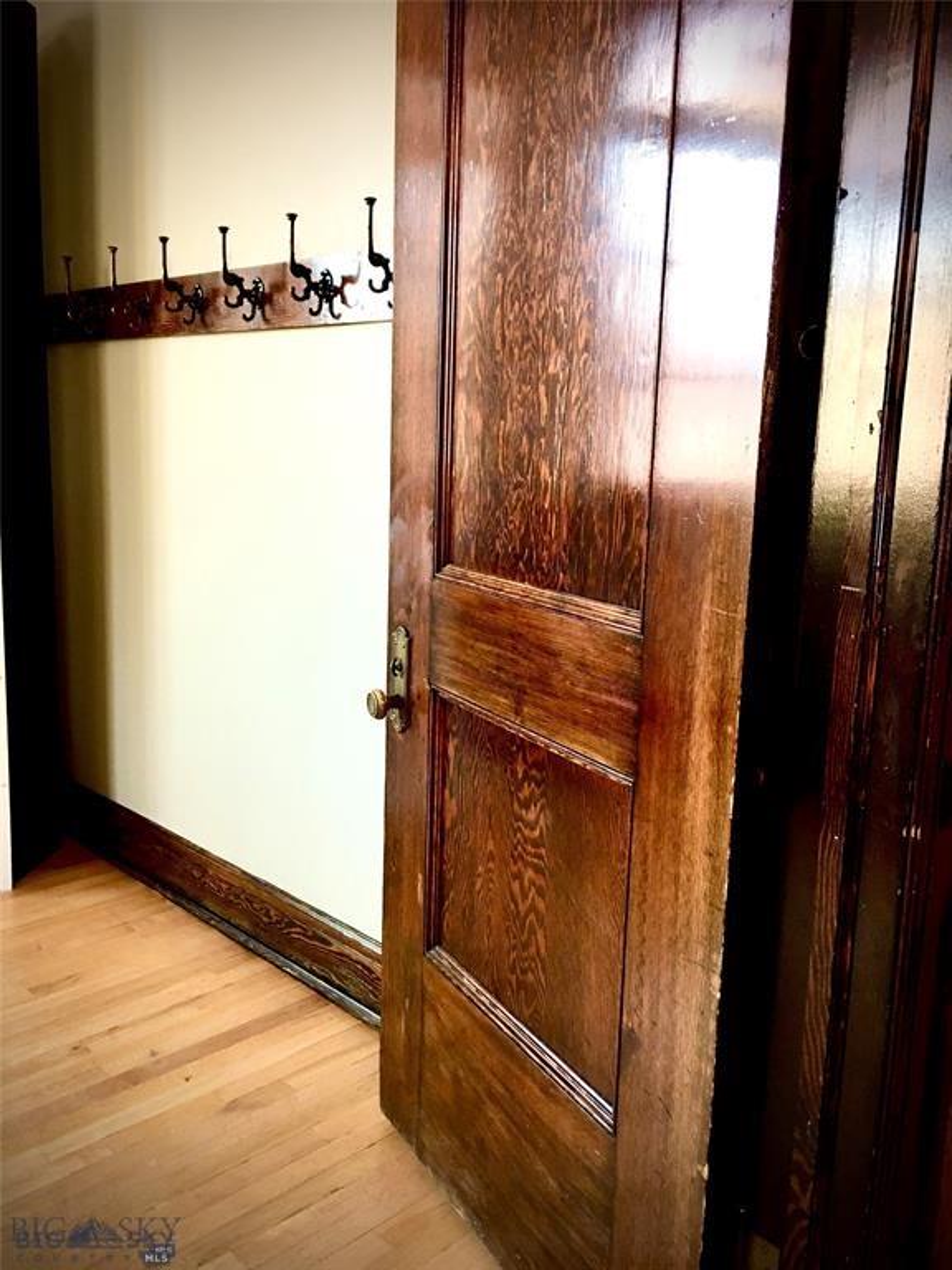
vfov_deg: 61.7
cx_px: 476
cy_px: 635
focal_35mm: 29
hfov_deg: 48.2
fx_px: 1063
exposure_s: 1/15
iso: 64
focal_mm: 4.15
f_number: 2.2
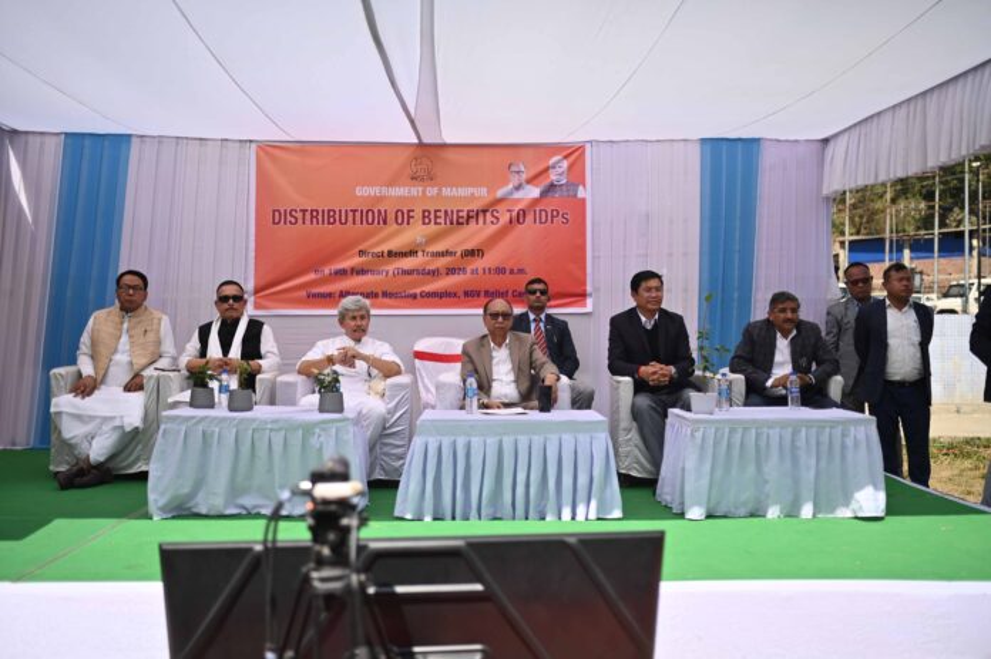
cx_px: 496
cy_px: 330
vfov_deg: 37.8
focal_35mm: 35
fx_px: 963
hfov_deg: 54.5
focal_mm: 35
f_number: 1.4
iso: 100
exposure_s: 1/8000
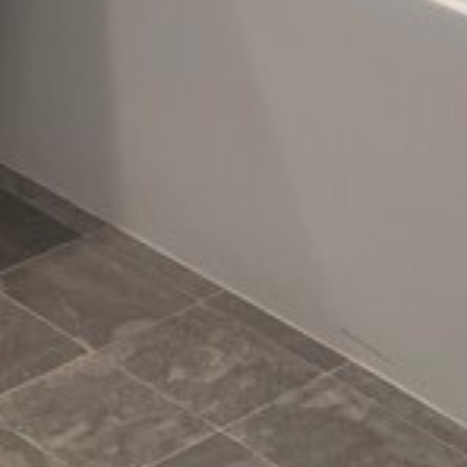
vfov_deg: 10.3
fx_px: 2335
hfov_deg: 10.6
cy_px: -530
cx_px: -404
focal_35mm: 153
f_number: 1.6
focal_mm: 5.1
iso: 80
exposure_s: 1/120
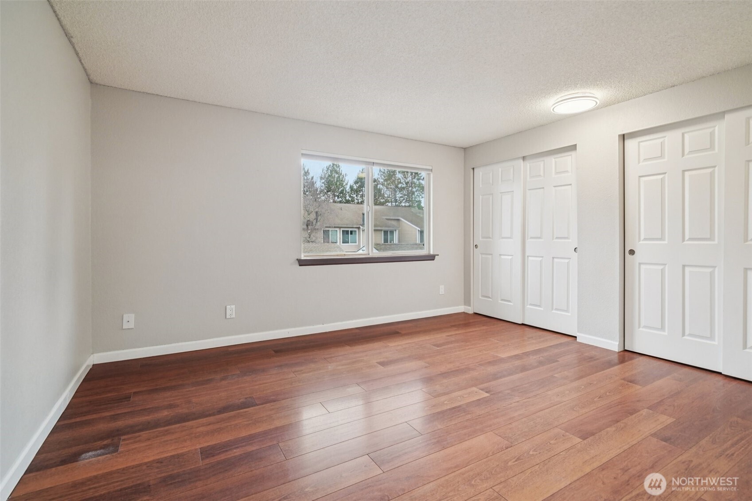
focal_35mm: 16
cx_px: 376
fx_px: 334
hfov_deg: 96.7
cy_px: 250
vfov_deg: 73.7
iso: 1600
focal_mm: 16
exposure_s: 1/80
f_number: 8
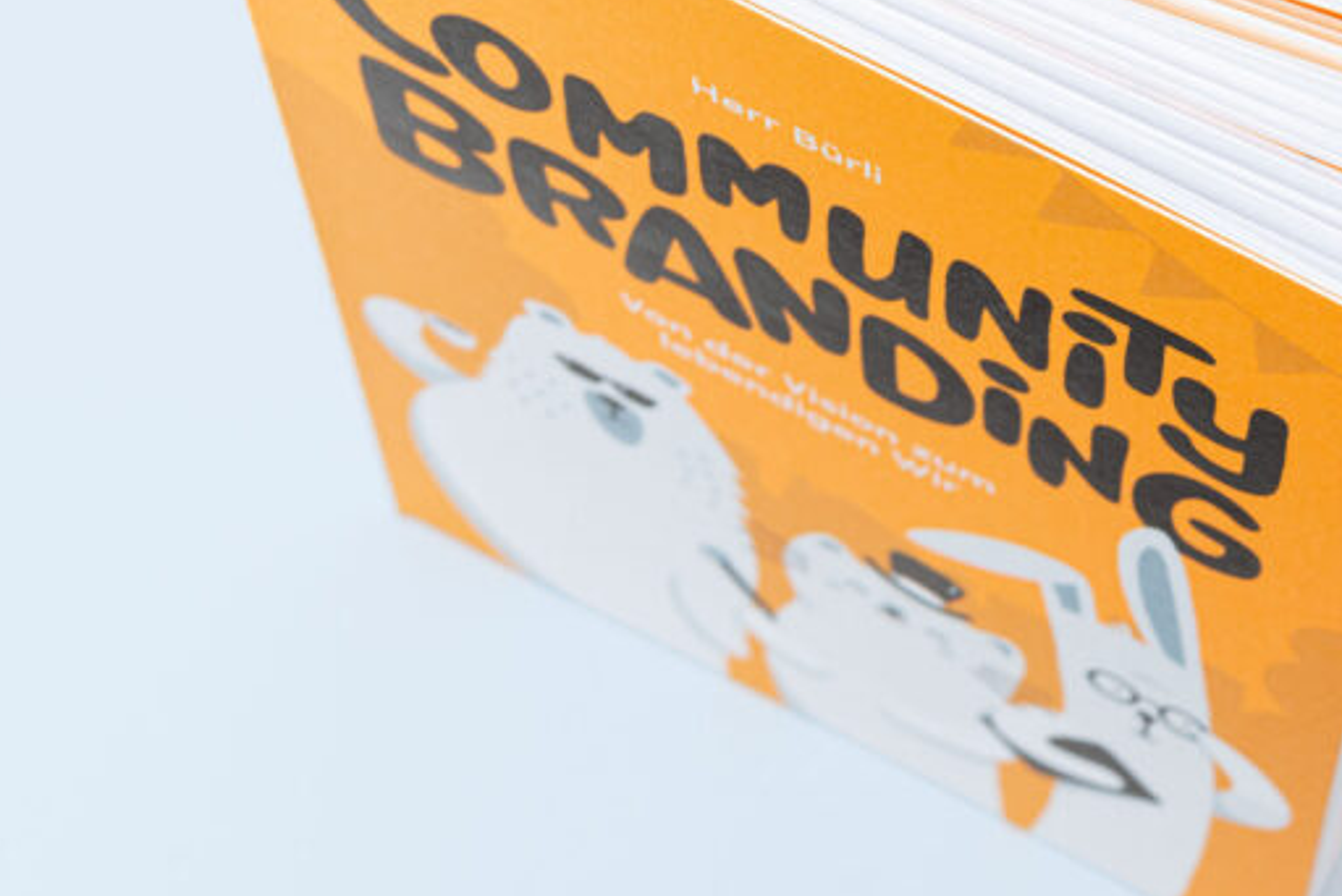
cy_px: 79
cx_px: 923
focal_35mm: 120
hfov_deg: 17.0
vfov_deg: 11.4
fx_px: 4476
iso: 400
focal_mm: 60
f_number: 13
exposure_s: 1/80
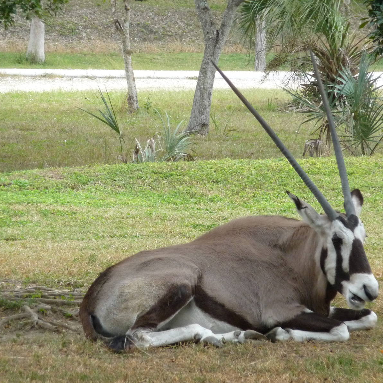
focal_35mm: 331
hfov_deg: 5.3
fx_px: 4143
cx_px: 216
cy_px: 192
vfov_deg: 5.3
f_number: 4.9
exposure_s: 1/200
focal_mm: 47
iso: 400
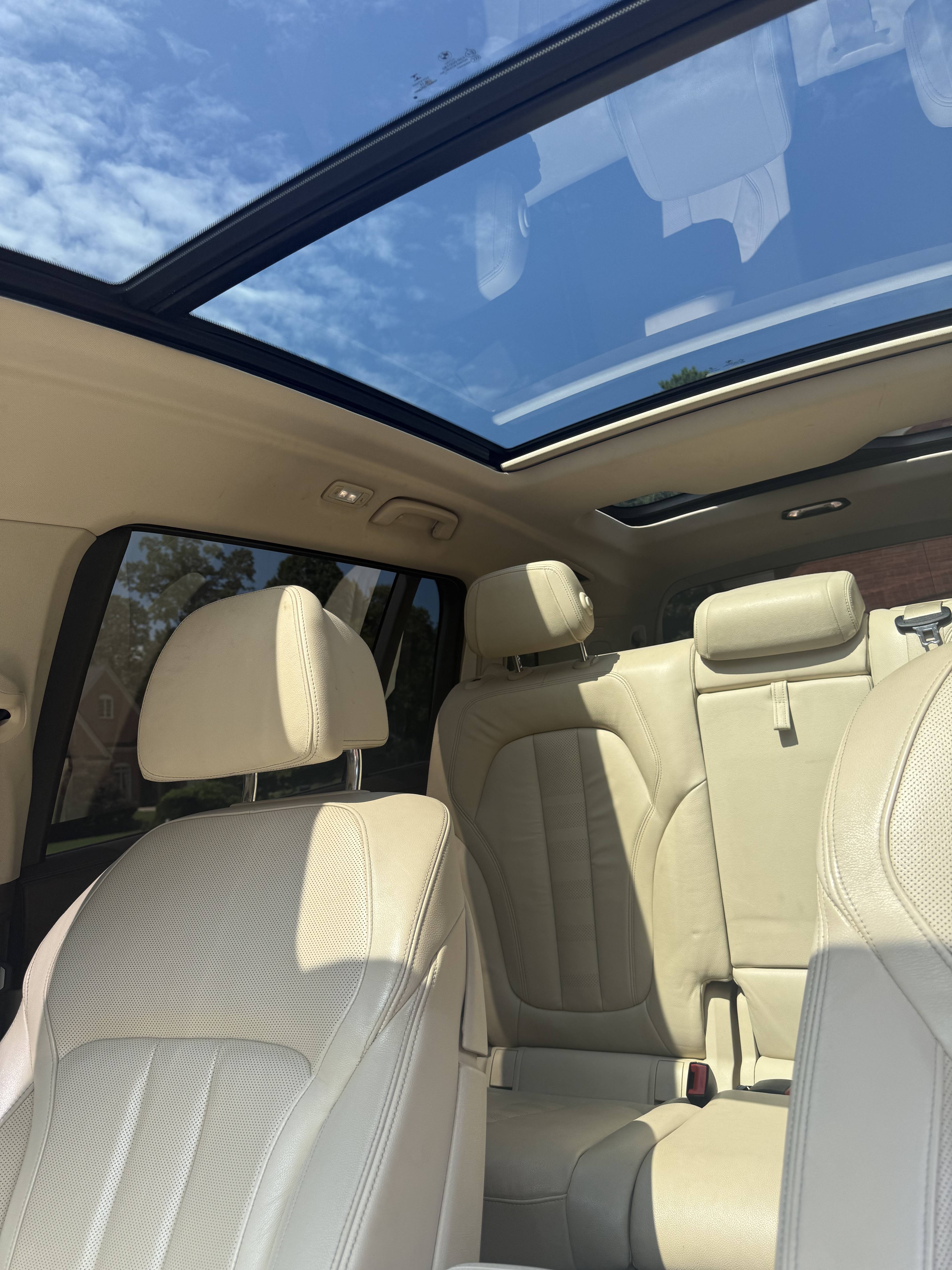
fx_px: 880
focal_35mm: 24
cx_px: 476
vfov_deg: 71.6
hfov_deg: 56.8
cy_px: 635
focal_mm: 6.76
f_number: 1.78
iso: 80
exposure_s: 1/722
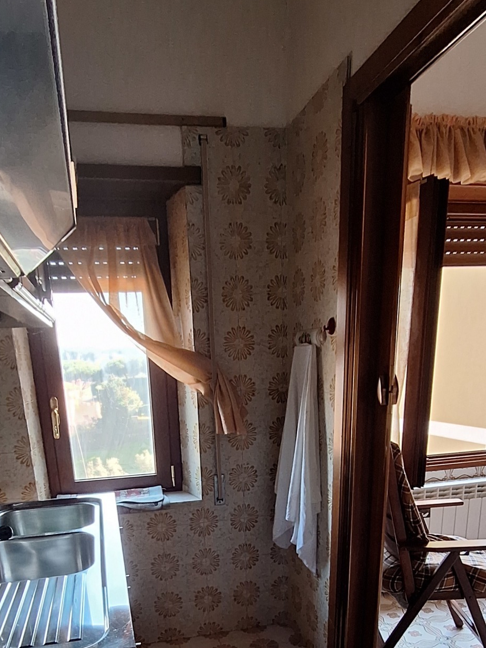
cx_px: 217
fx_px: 506
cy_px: 534
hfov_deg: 51.2
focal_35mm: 27
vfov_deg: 59.3
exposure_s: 1/50
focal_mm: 1.74
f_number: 2.2
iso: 160
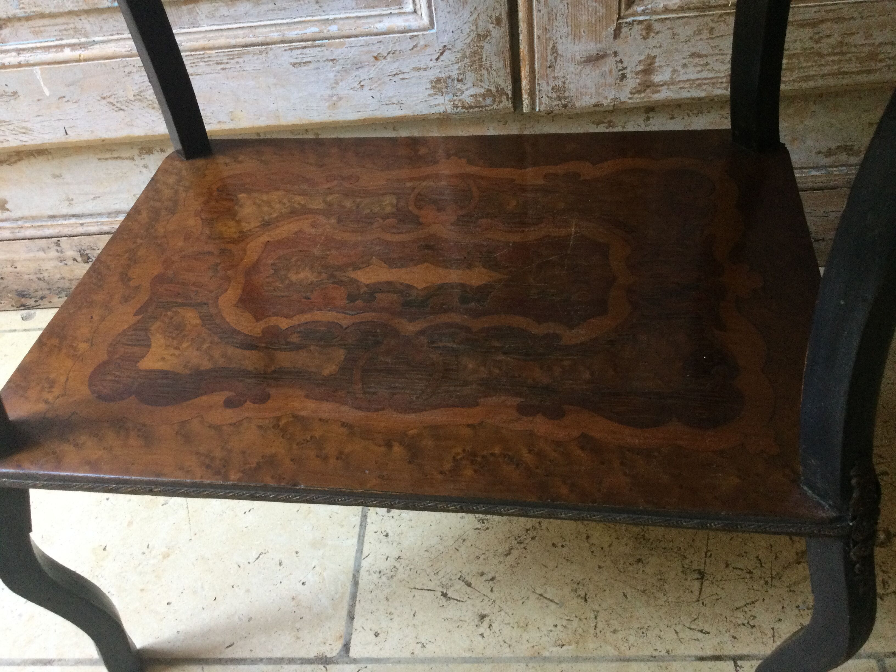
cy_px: 336
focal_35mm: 31
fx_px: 802
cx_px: 448
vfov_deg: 45.4
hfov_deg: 58.4
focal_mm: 3.3
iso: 160
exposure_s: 1/33
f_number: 2.4
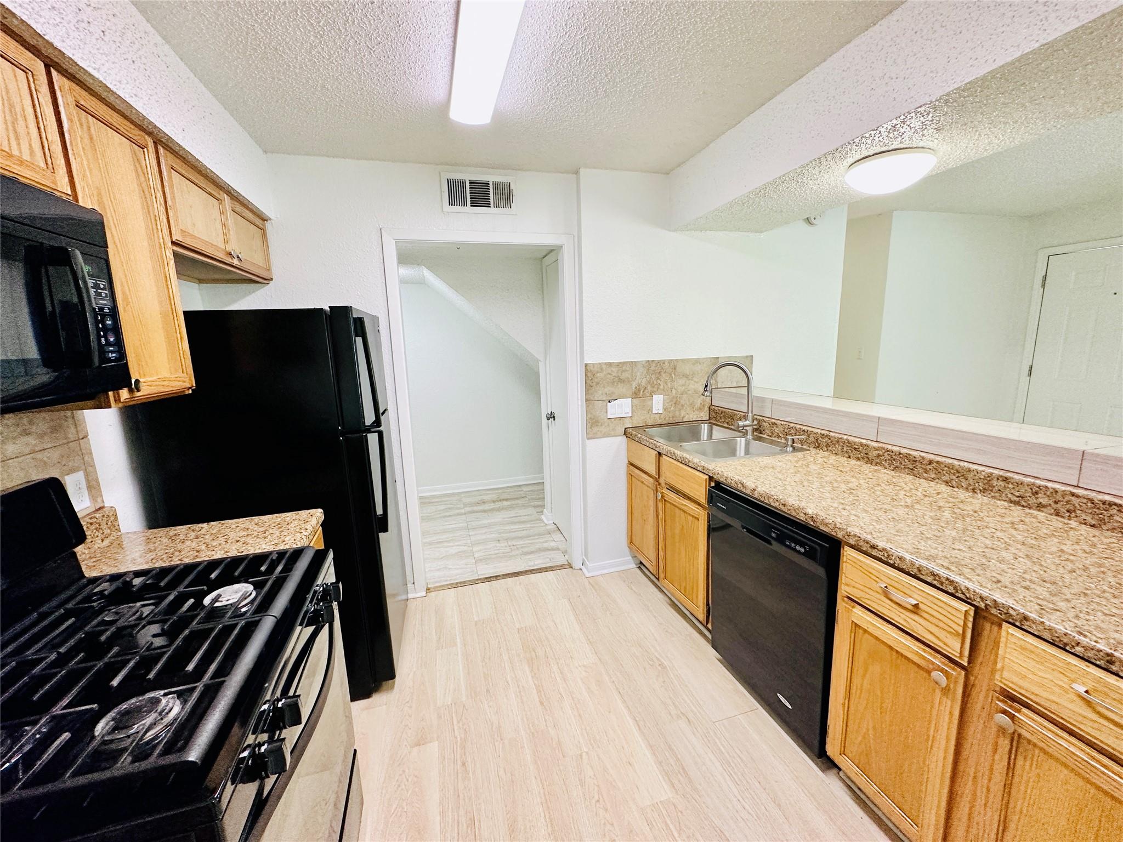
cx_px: 562
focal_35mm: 14
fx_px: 454
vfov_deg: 85.7
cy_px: 421
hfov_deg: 102.1
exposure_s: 1/120
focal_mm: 2.22
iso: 250
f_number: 2.2
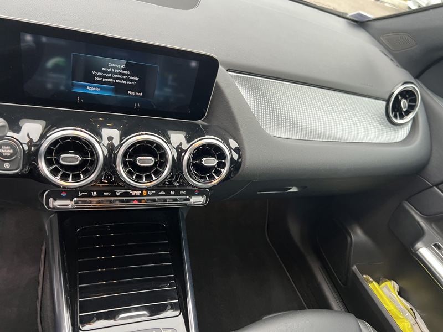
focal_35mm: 26
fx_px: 333
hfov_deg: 67.3
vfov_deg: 53.1
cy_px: 166
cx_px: 222
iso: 125
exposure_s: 1/68
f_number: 1.5
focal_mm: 5.7
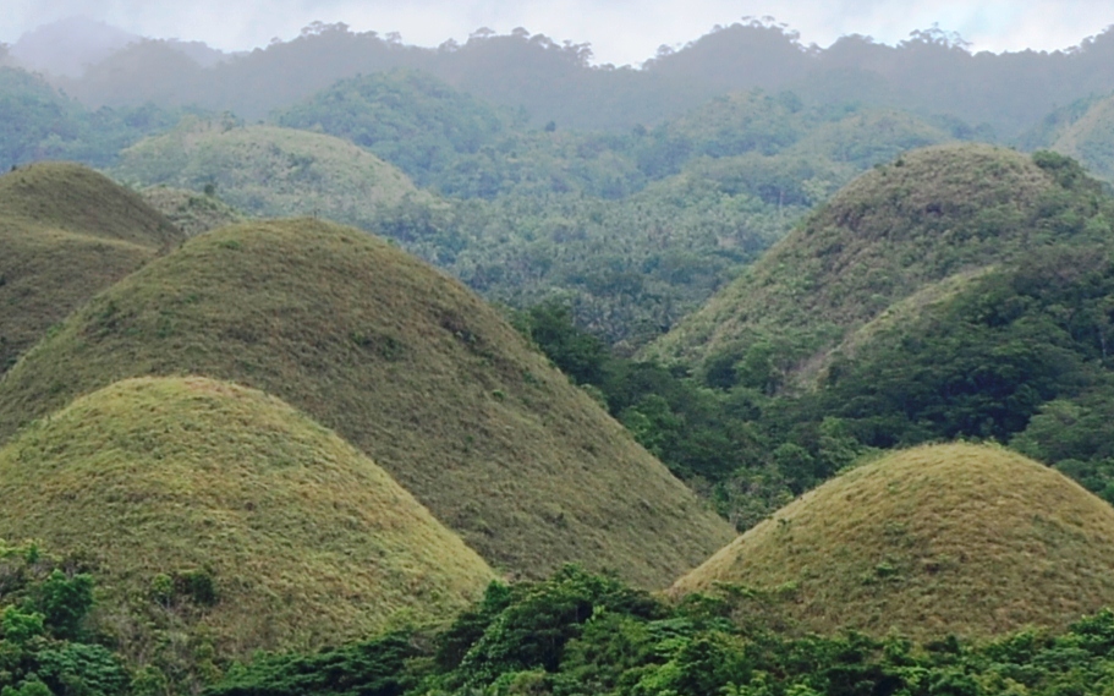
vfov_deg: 3.2
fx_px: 12324
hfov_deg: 5.2
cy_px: 506
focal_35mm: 406
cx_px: -186
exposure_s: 1/400
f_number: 4.5
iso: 100
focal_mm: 70
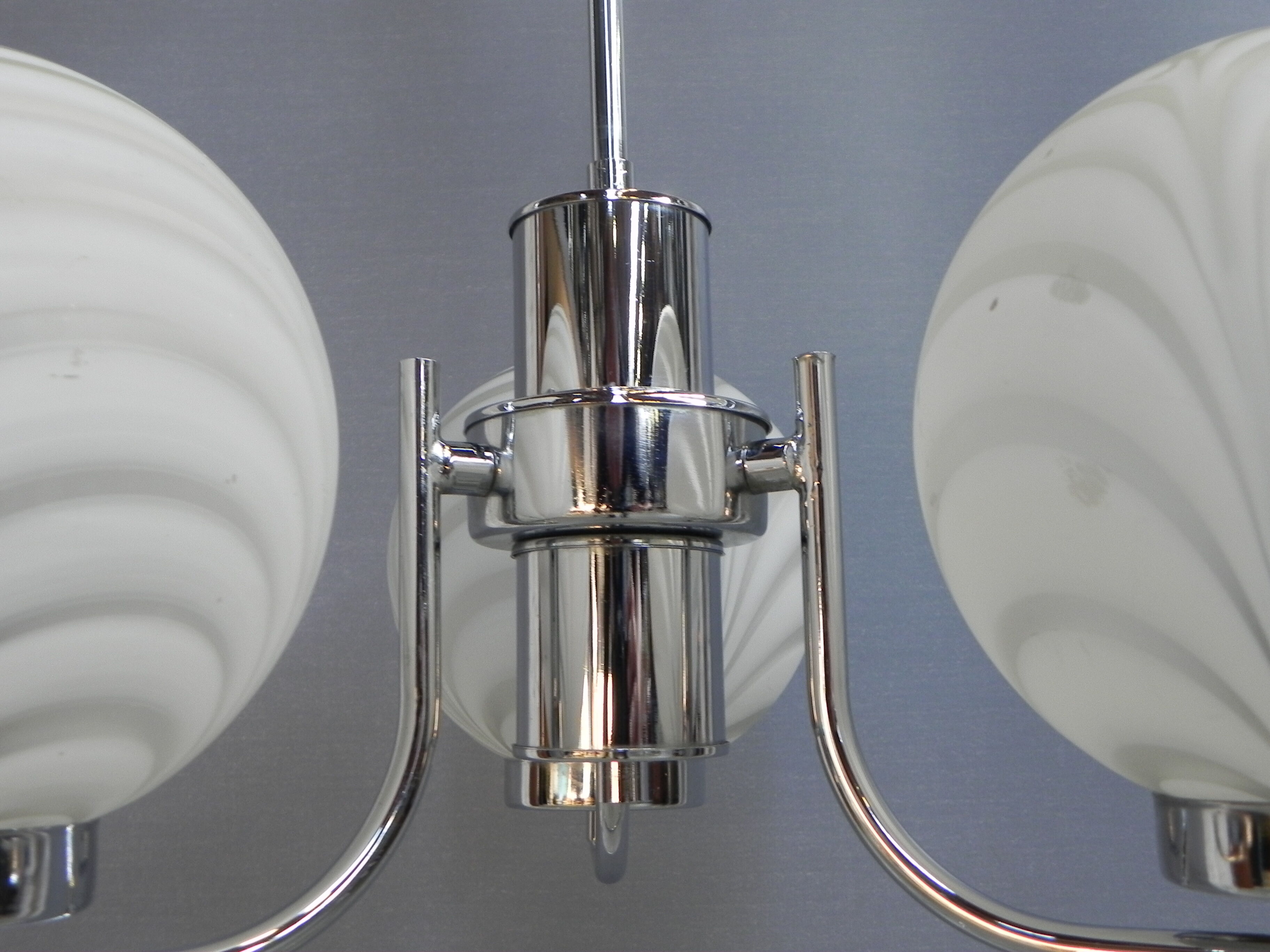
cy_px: 476
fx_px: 1357
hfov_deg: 50.1
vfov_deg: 38.7
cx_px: 635
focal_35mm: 37
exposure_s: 1/30
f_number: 3.2
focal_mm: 6.6
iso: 214
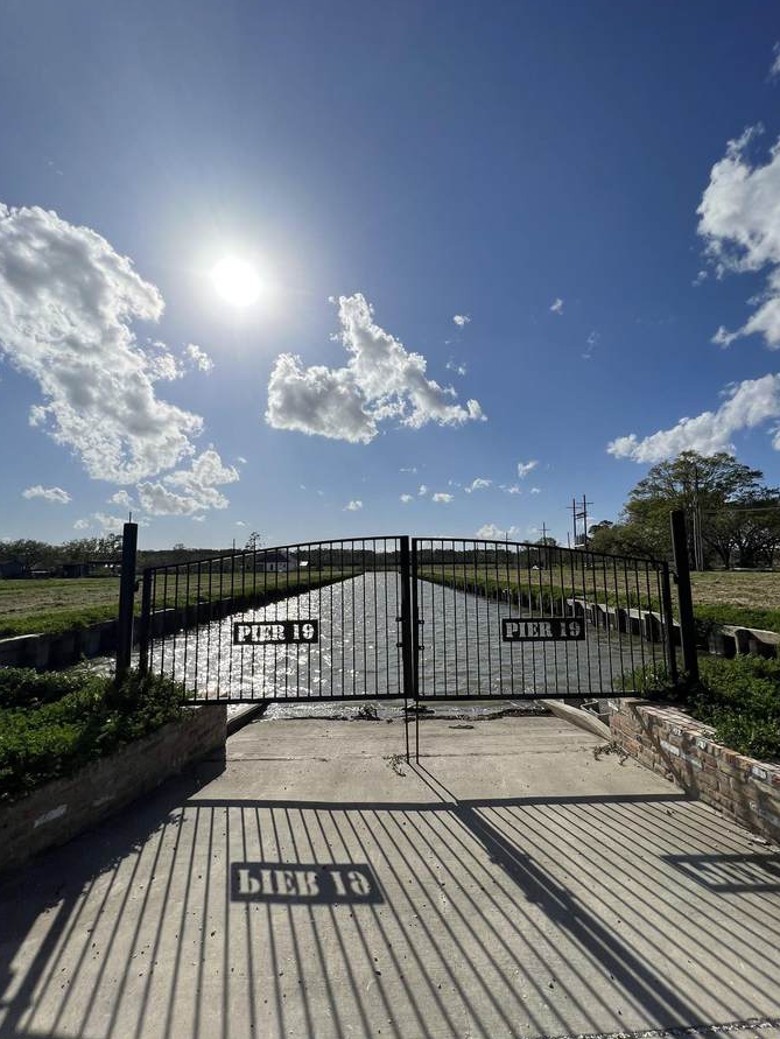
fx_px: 420
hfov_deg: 85.7
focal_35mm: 14
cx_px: 408
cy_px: 511
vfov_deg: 102.0
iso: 32
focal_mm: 1.57
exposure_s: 1/5525
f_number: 1.8
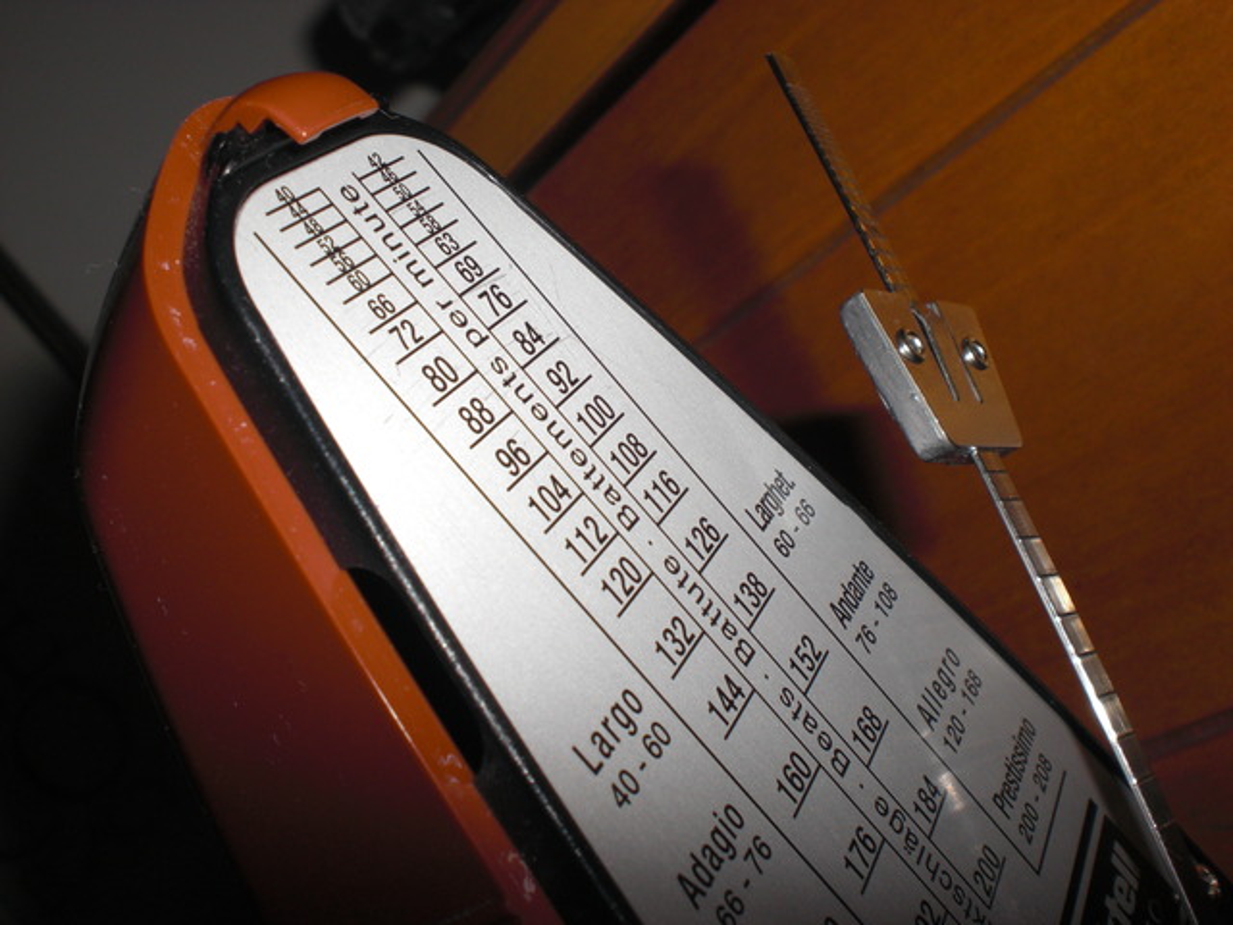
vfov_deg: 37.7
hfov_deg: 49.0
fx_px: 1354
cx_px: 616
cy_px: 462
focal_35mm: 38
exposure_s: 1/60
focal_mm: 6.3
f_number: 5.6
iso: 64
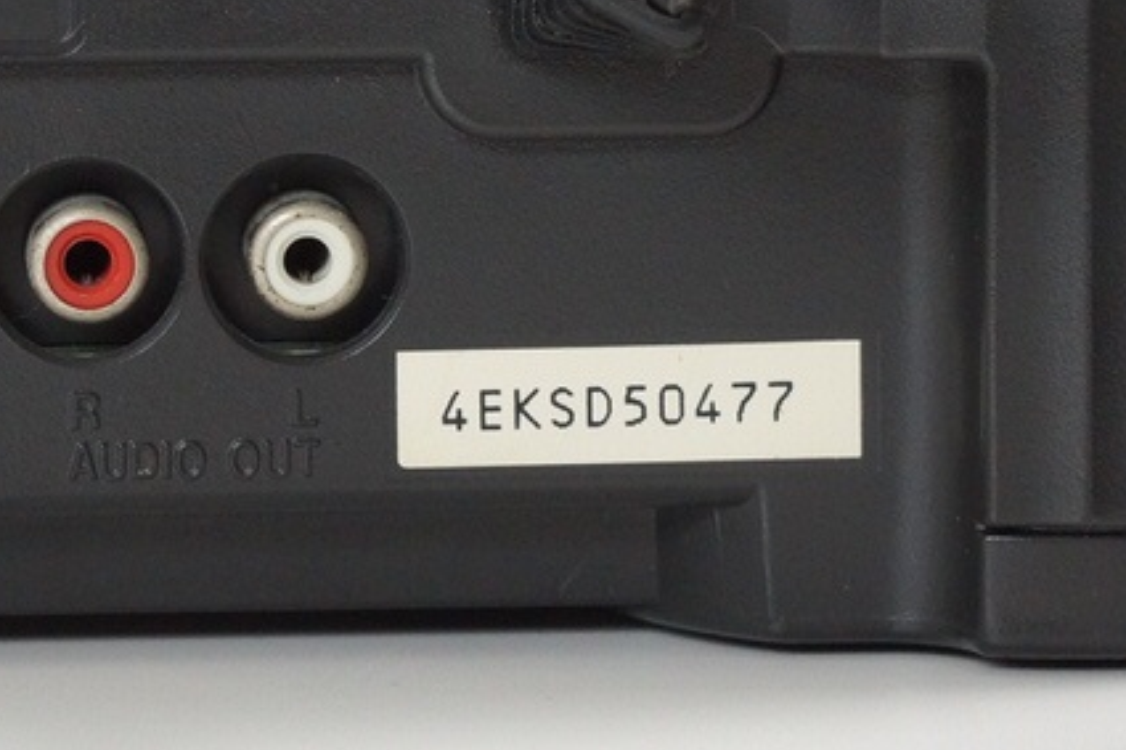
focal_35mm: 212
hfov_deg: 9.7
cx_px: 238
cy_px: 29
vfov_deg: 6.5
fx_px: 6628
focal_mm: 50
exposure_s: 1/80
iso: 1250
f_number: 6.3
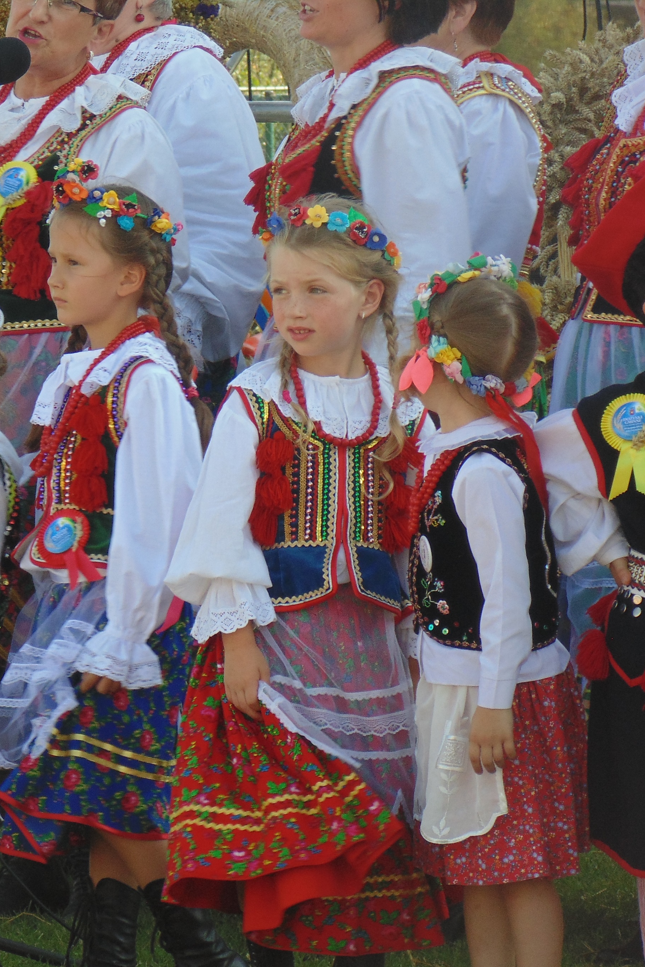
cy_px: 484
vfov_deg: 6.3
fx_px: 8813
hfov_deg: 4.2
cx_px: 98
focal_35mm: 328
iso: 100
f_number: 5.6
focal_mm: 42.3
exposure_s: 1/125
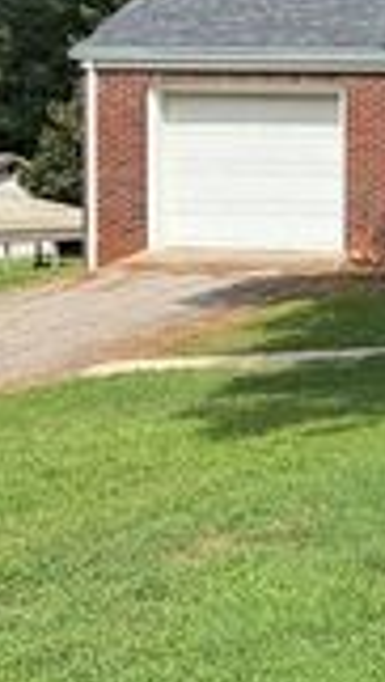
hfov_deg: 12.1
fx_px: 1465
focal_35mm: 81
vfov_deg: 26.0
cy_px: 205
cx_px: 918
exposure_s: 1/1923
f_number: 1.78
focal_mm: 6.76
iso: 80
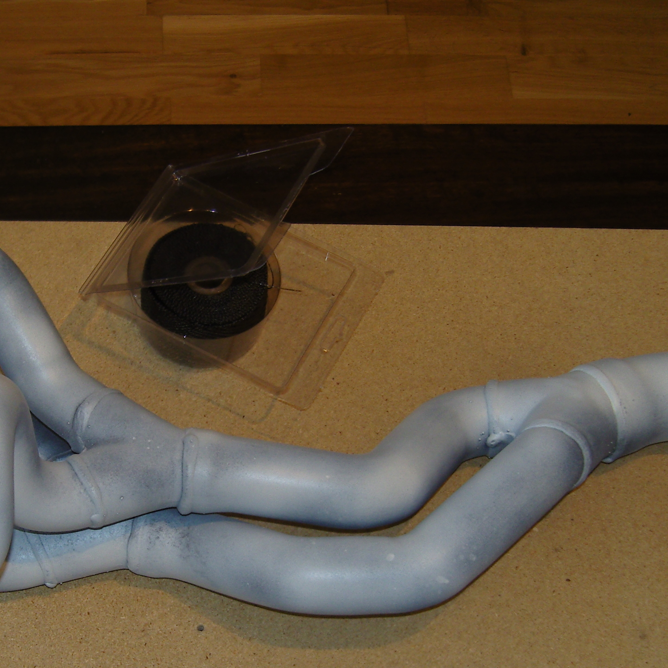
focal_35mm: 60
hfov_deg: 28.2
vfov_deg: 28.5
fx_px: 1310
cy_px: 435
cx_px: 174
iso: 100
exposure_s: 1/40
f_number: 2.8
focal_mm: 7.3
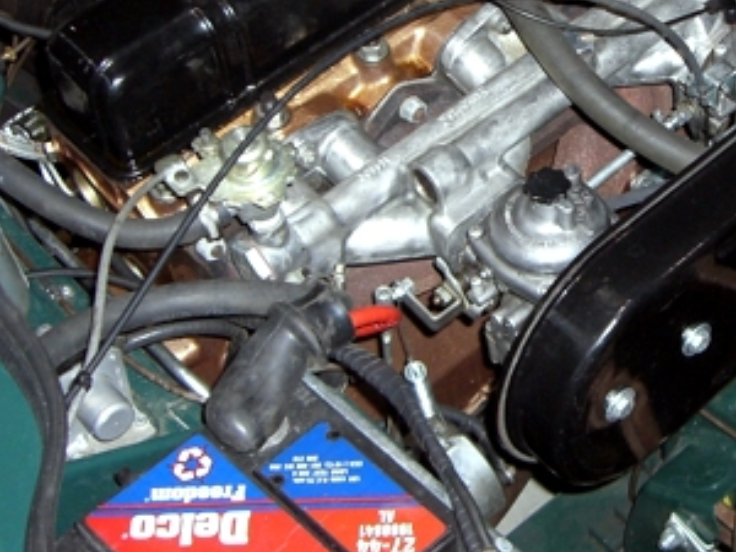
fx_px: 1722
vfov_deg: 18.1
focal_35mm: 81
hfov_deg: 23.5
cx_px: 662
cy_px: 169
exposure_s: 1/60
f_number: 2.7
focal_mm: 6.2
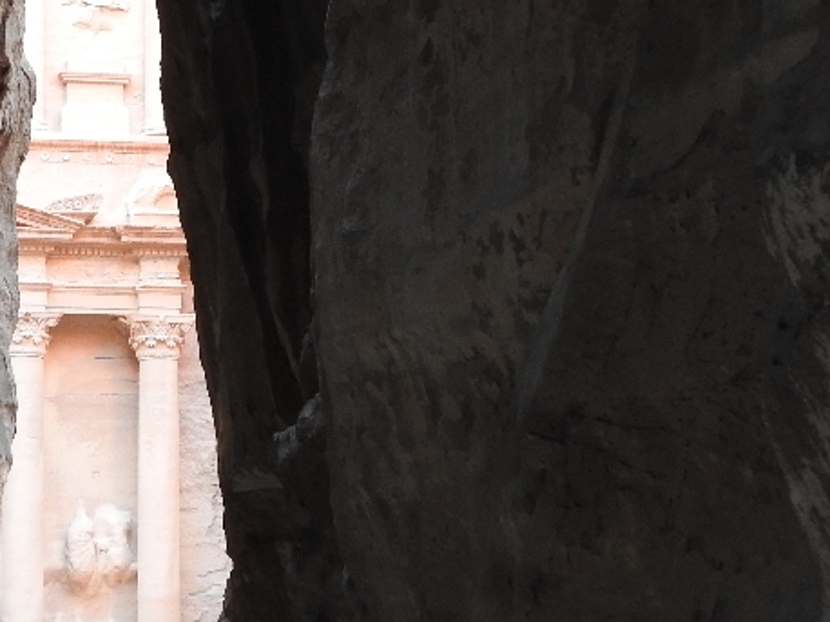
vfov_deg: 12.5
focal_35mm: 118
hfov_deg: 16.5
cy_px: 252
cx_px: 78
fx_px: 2828
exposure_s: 1/25
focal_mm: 8.1
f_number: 4
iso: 400
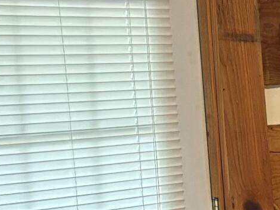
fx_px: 1335
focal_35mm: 165
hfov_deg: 10.3
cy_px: 189
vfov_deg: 9.0
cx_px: 681
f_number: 1.6
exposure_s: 1/60
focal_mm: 5.96
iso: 400
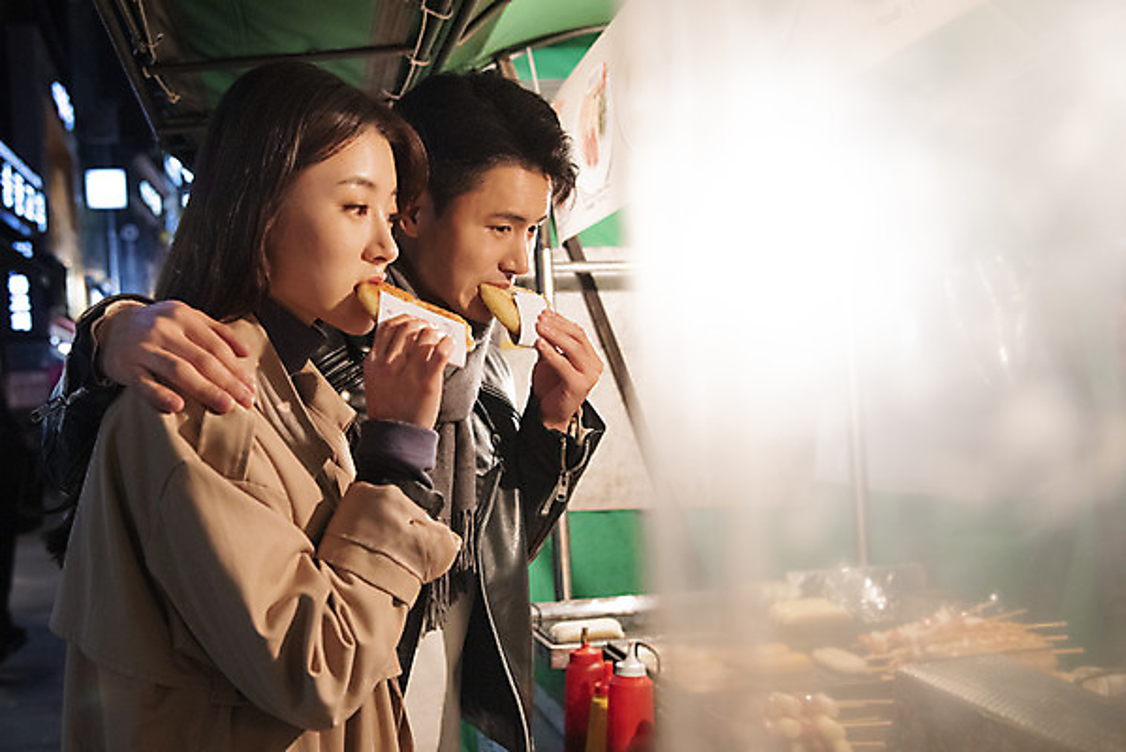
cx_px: 563
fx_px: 1064
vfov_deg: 38.9
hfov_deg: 55.8
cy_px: 376
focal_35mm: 34
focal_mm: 34
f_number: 3.5
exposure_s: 1/200
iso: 1600
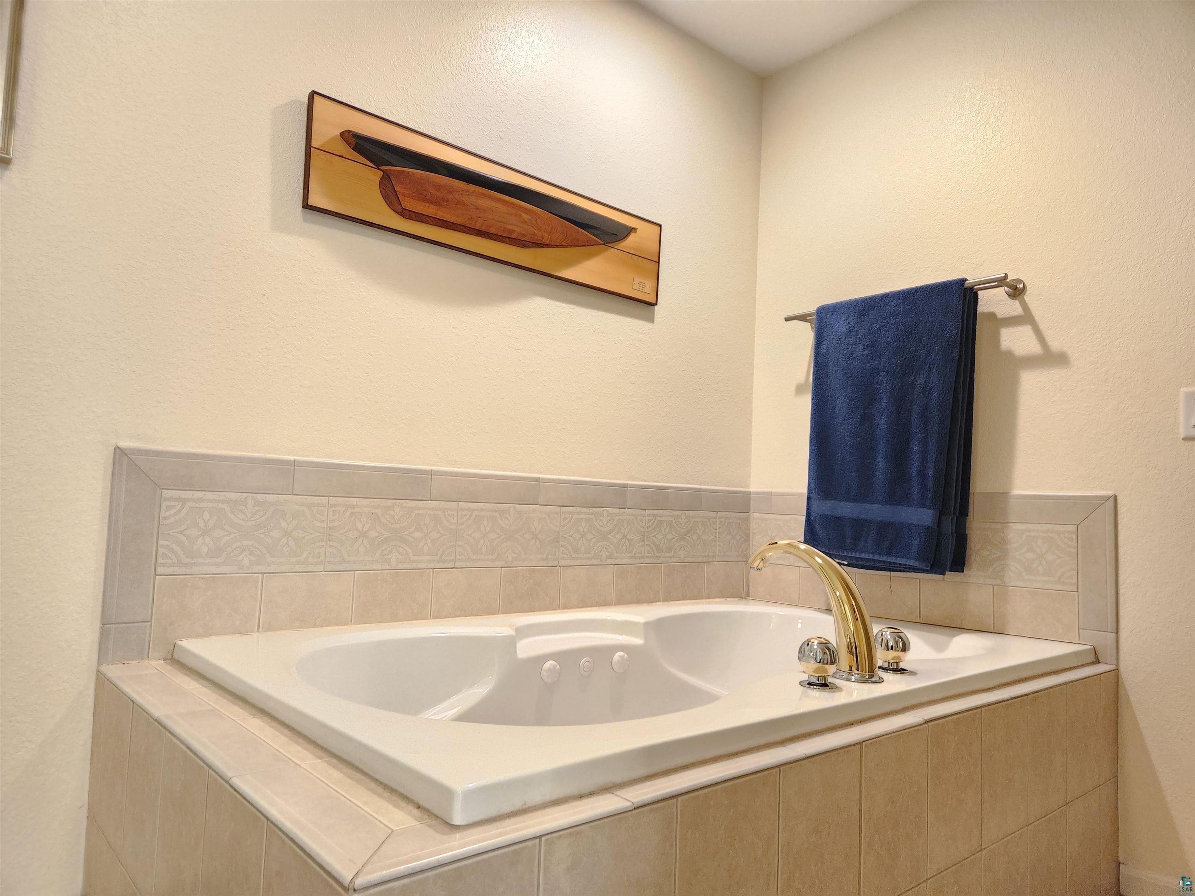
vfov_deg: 58.9
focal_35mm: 23
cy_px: 448
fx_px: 794
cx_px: 598
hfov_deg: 73.9
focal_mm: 5.4
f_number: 1.8
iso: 800
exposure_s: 1/120
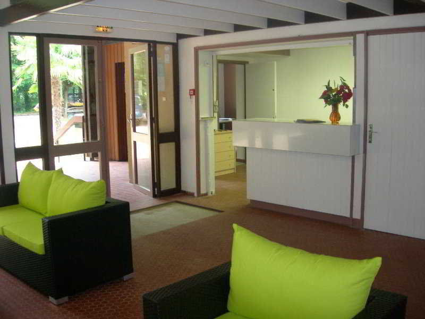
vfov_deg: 37.7
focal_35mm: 38
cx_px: 212
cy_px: 160
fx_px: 467
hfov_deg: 49.0
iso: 200
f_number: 2.8
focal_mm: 7.8
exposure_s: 1/22.5
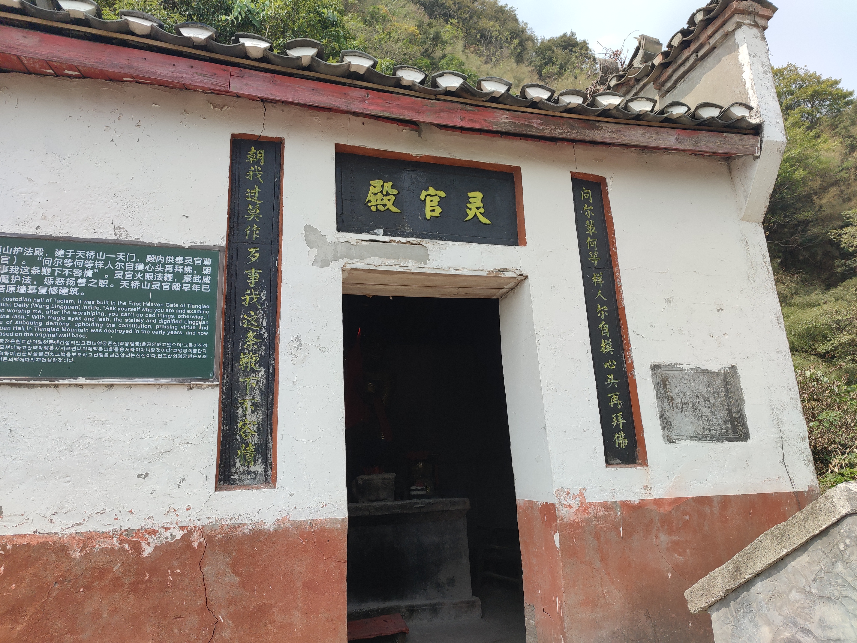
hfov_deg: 69.4
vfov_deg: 54.9
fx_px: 619
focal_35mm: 25
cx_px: 428
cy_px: 322
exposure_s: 1/553
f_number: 1.75
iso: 50
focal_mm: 5.96
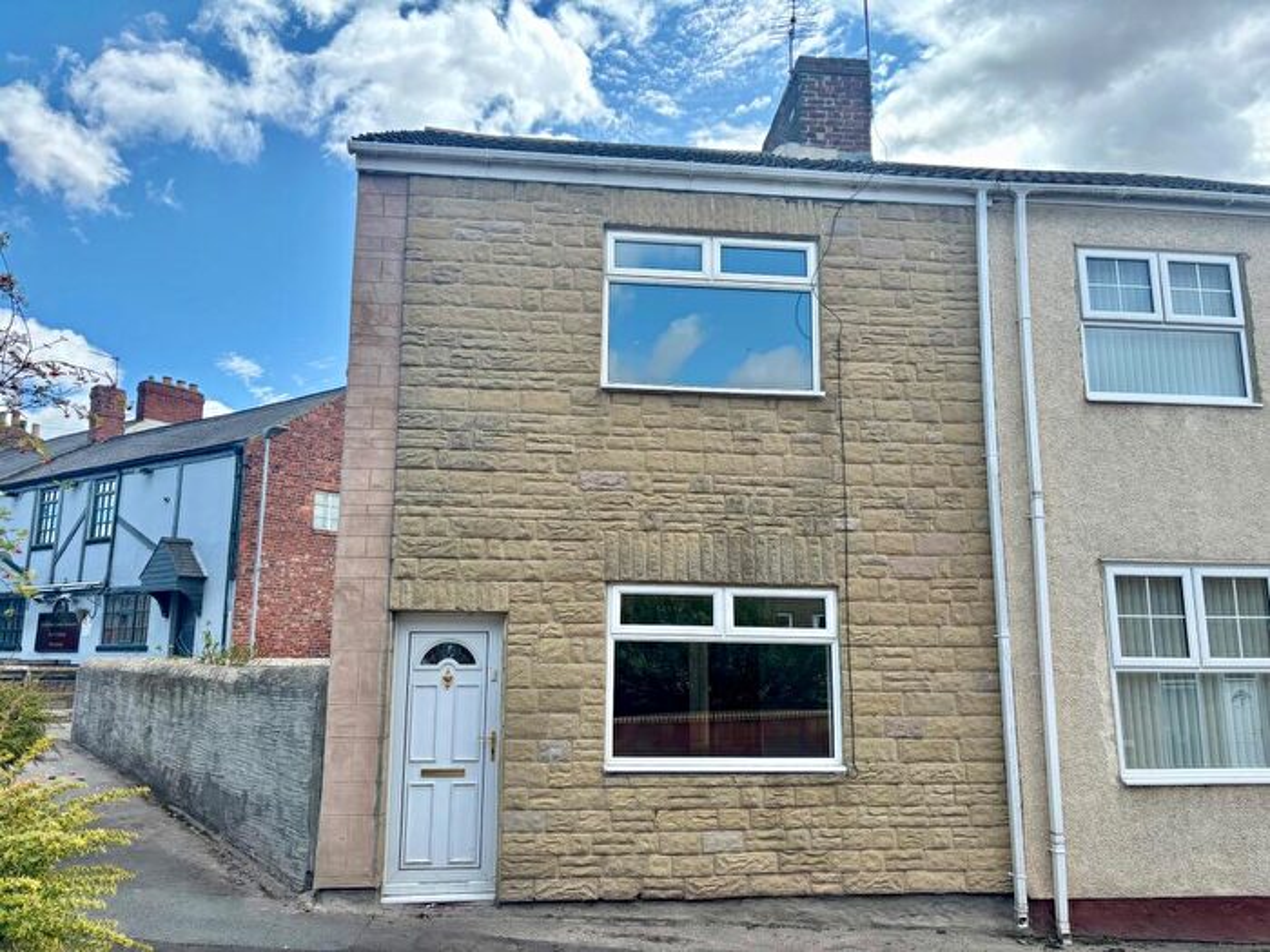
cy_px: 476
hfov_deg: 67.3
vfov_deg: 53.1
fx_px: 954
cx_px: 635
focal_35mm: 26
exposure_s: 1/1248
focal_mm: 5.96
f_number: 1.6
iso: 50
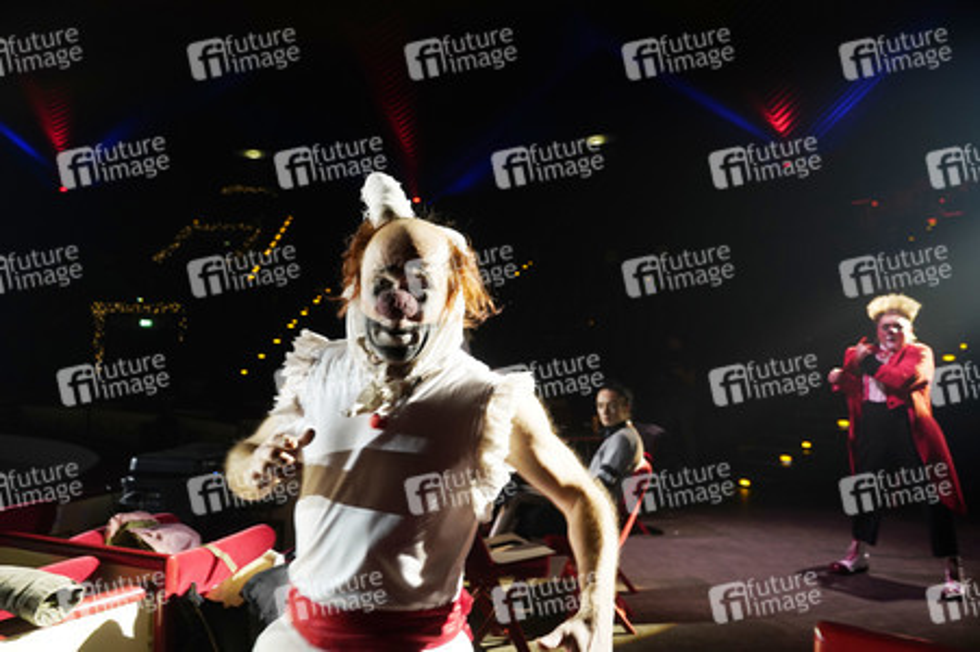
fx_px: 762
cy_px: 326
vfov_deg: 46.3
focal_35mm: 28
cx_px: 490
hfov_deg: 65.5
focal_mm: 28
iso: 1600
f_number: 5
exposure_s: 1/125
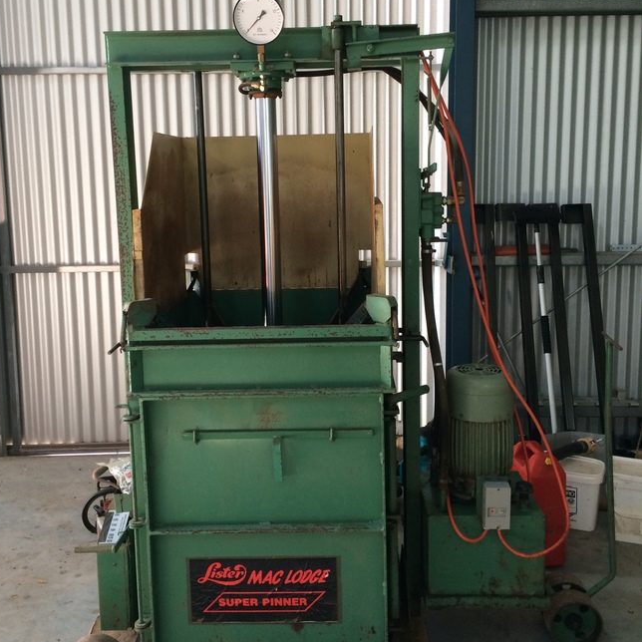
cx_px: 314
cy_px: 283
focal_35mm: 35
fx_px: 734
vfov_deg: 47.1
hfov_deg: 47.2
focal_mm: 4.15
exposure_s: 1/30
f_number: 2.2
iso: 40
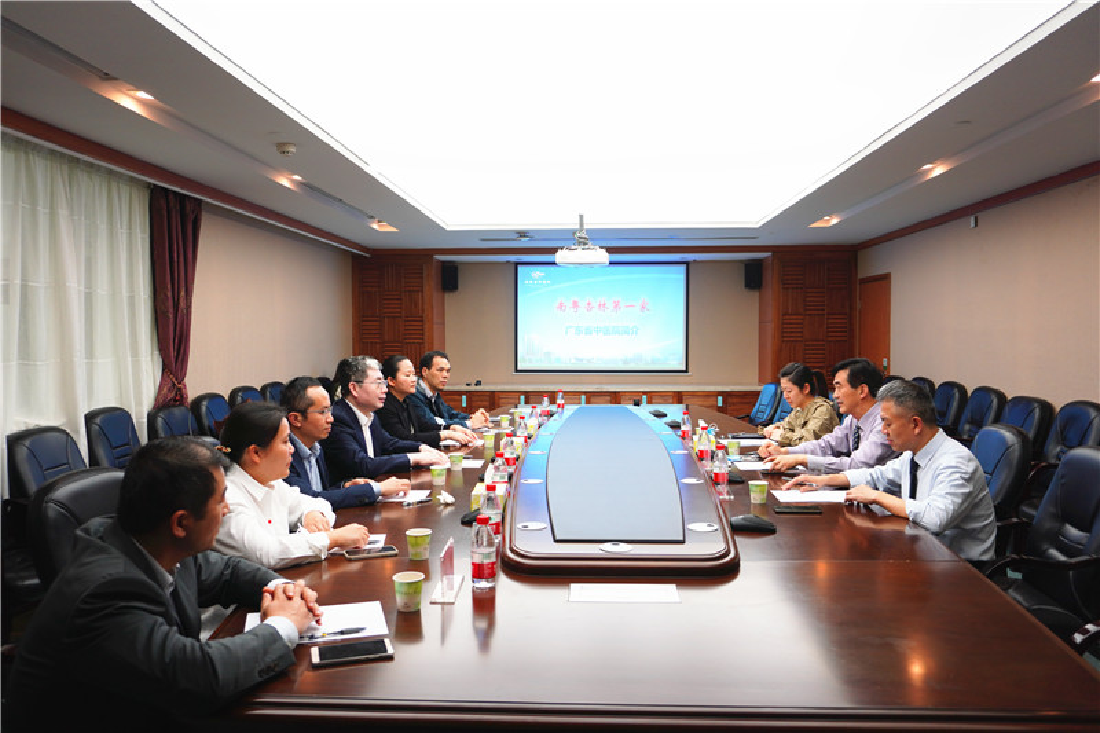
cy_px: 366
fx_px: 779
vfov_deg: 50.4
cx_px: 550
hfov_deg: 70.4
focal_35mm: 26
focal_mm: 17
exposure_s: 1/30
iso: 200
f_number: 3.5
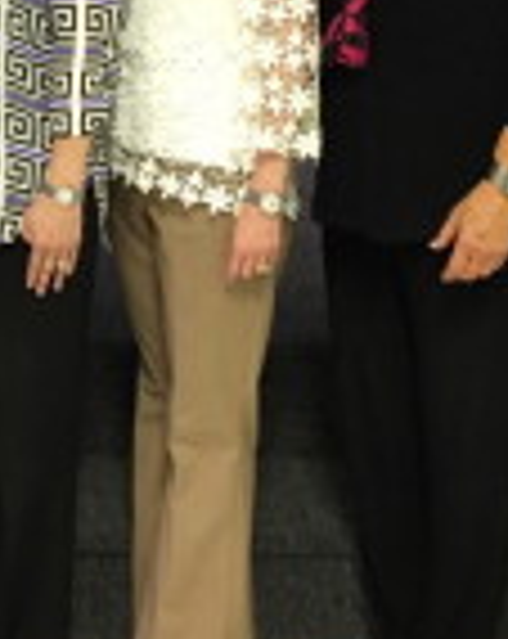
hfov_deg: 18.8
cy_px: -4
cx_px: 58
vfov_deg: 22.9
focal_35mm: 80
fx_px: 1508
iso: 160
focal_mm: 4.15
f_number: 2.2
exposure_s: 1/30
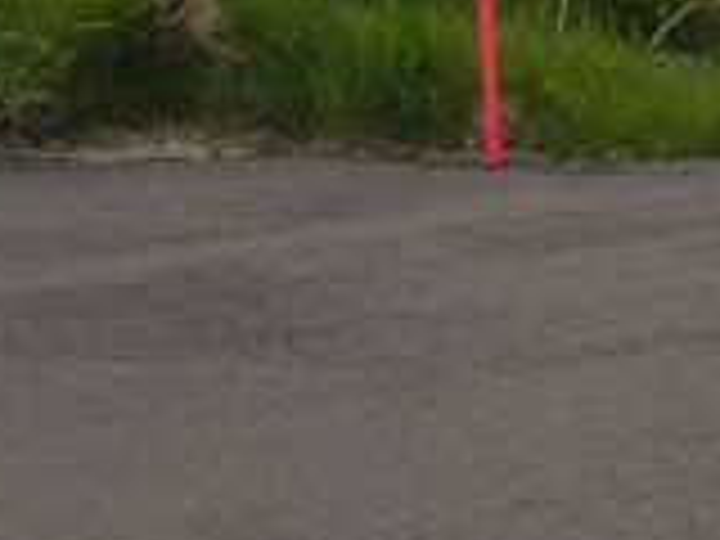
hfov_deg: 5.9
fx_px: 6448
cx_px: 2196
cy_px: -495
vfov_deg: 4.7
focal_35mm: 310
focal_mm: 12.7
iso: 50
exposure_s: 1/155
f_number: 6.2
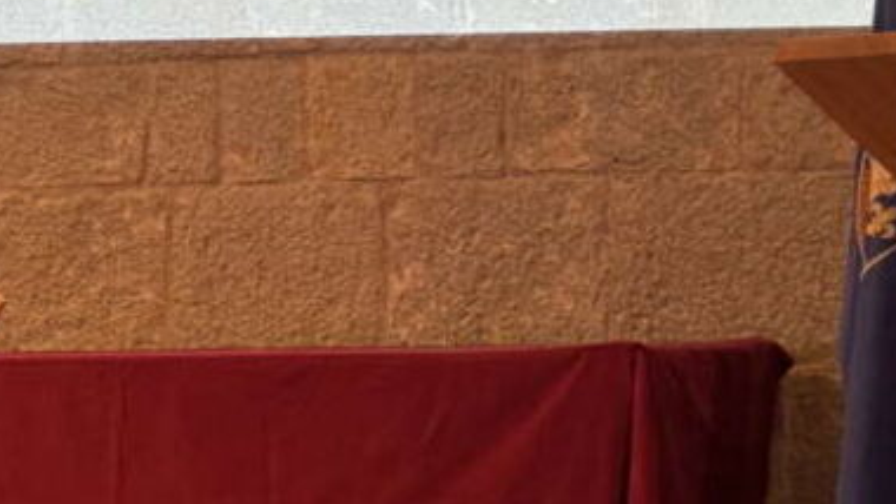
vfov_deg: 8.5
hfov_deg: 15.1
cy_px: -132
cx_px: 722
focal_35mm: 141
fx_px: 3351
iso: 80
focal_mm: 6.76
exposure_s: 1/60
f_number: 1.78
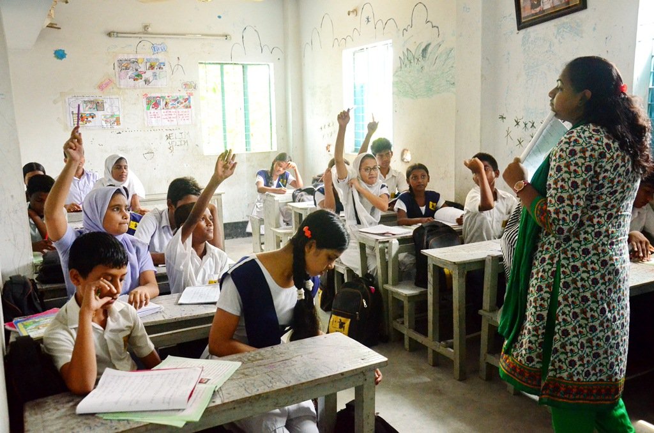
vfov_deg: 39.8
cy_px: 216
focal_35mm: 33
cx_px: 327
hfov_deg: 57.3
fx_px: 598
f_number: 4.5
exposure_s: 1/200
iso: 5000
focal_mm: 22
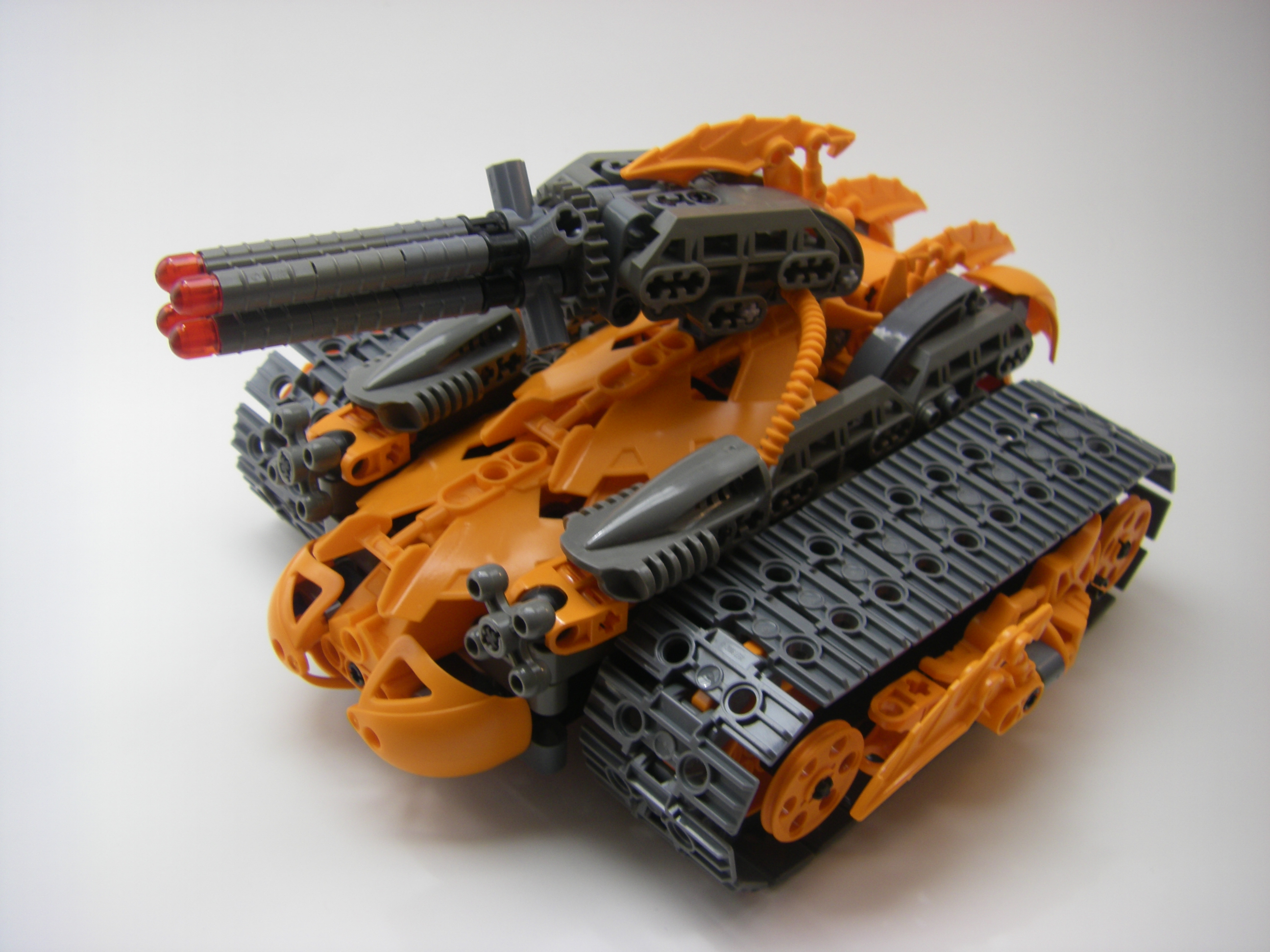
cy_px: 476
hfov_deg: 49.0
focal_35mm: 38
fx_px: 1394
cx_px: 635
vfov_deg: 37.7
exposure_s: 1/50
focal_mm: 6.3
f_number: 3.5
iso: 64
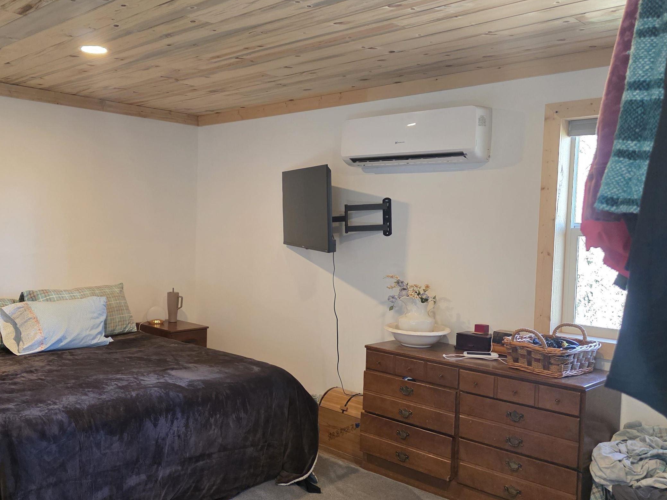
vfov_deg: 41.8
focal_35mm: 34
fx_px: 655
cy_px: 275
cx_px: 216
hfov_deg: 52.8
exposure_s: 1/120
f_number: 1.7
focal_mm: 6.3
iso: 500
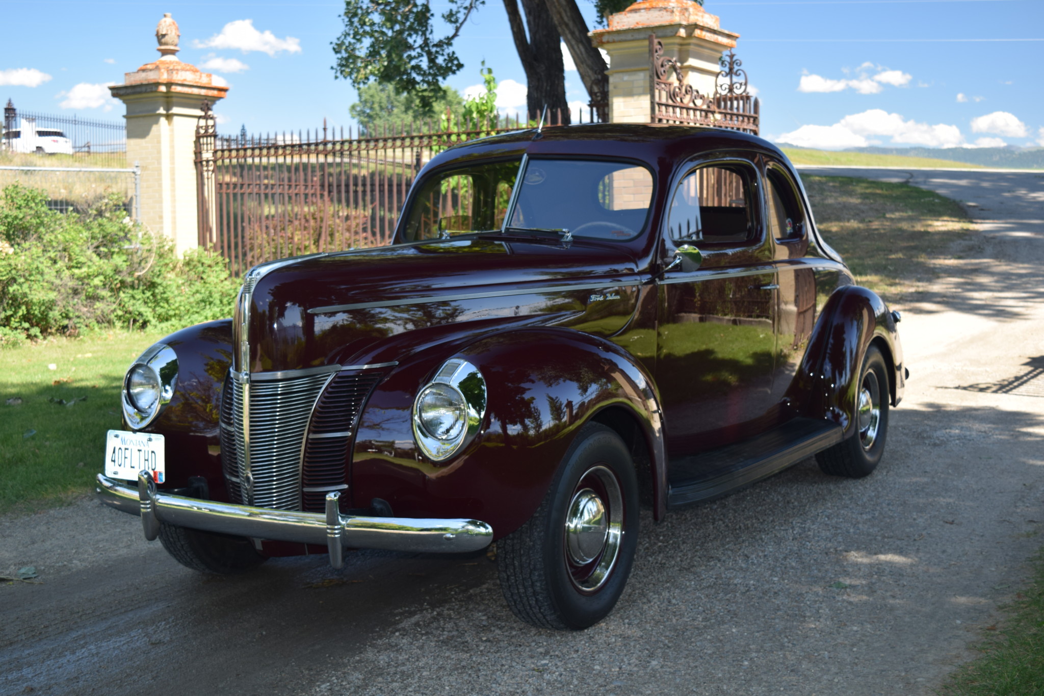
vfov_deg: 29.9
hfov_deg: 43.6
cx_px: 522
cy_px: 348
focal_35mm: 45
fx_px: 1305
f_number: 5.6
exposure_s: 1/125
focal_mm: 30
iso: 160
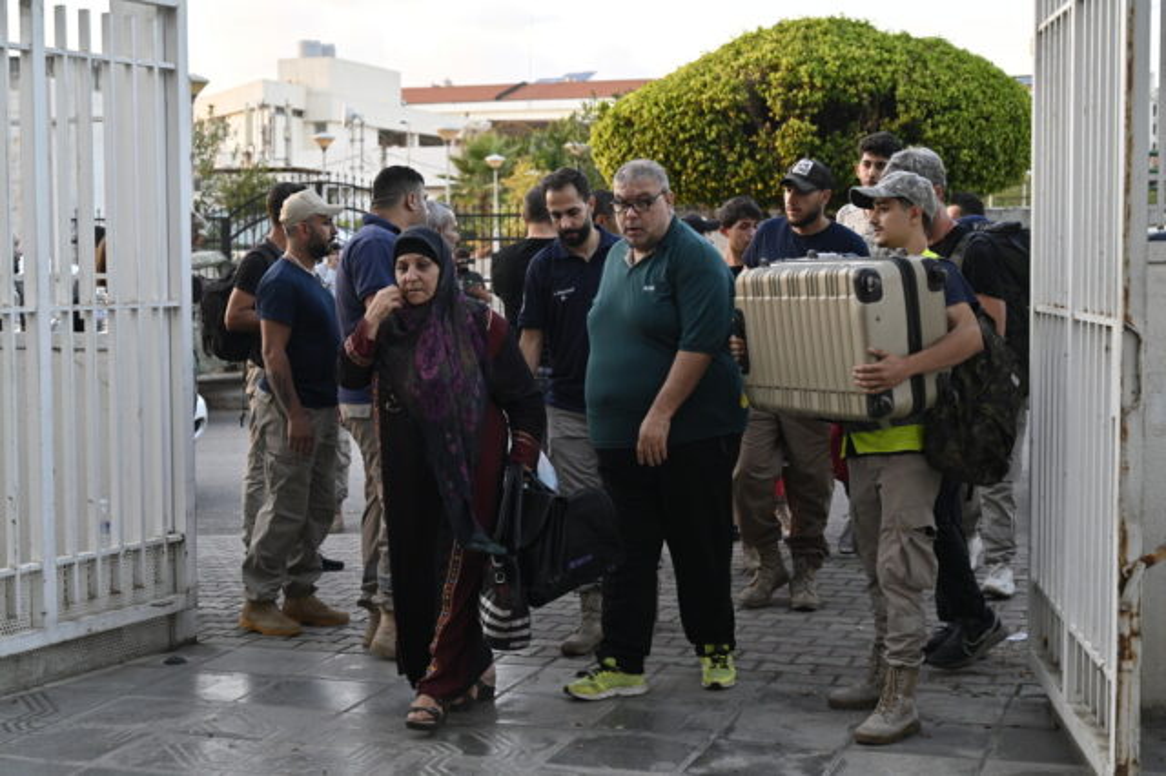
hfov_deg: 36.9
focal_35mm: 54
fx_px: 1748
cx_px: 583
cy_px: 388
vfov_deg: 25.0
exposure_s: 1/250
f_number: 4.5
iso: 800
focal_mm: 54
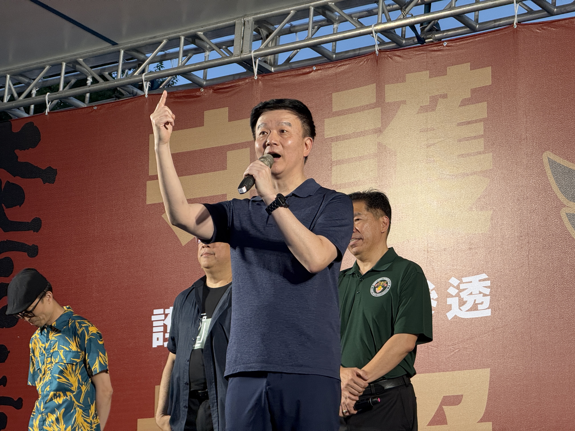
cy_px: 216
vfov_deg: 12.3
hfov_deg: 16.4
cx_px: 288
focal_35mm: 120
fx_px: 1993
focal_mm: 15.66
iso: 125
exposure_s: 1/99
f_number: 2.8
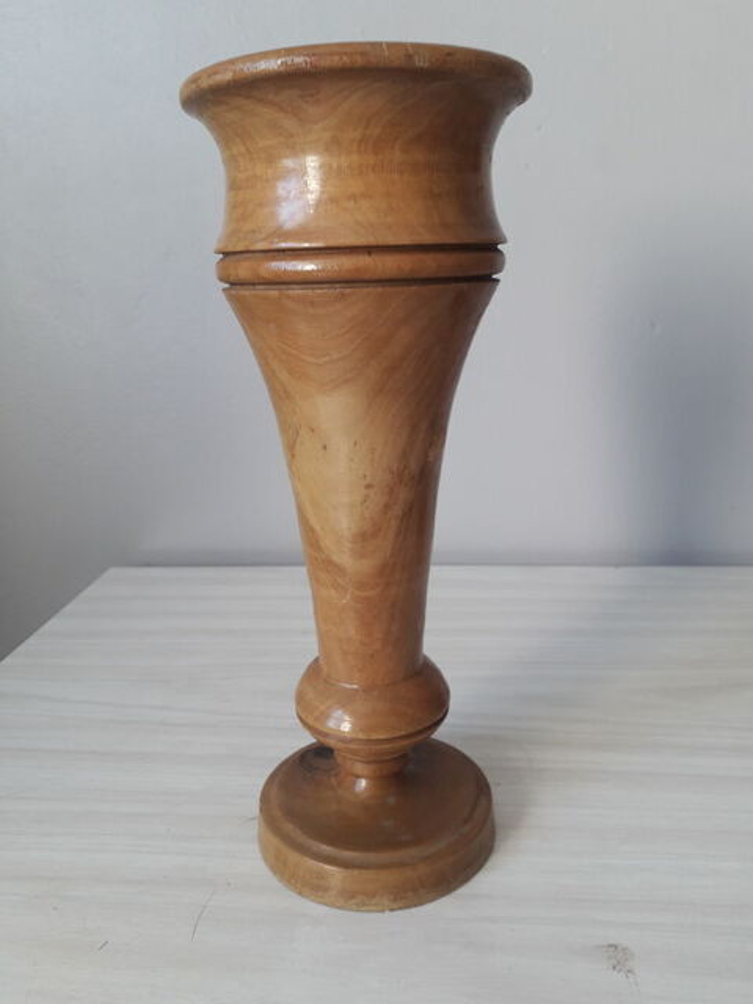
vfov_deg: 65.3
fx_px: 783
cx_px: 376
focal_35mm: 27
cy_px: 502
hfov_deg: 51.4
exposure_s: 1/50
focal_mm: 3.6
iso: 40
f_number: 1.9
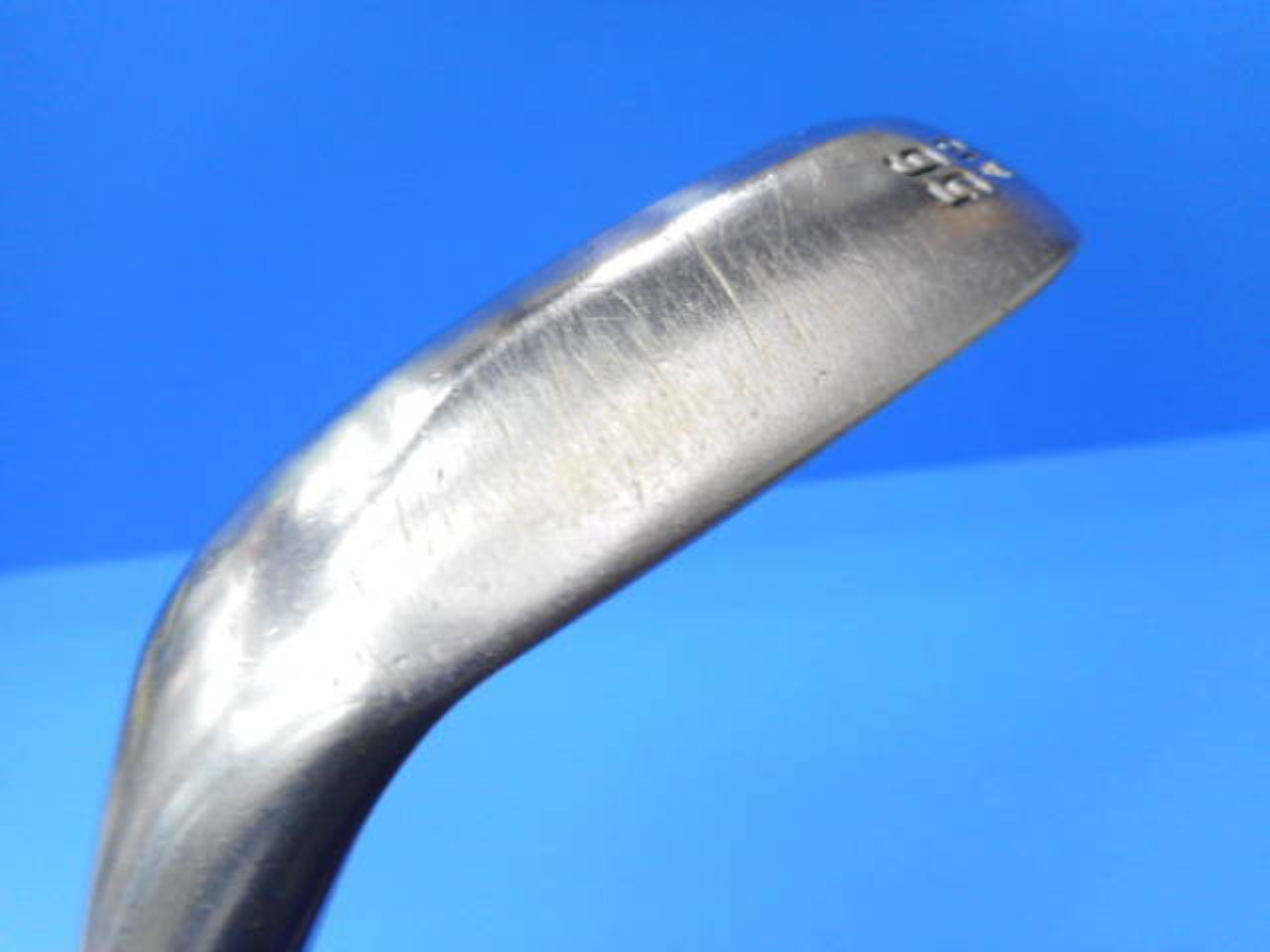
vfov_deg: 54.9
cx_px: 635
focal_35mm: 25
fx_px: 917
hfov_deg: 69.4
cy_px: 476
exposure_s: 1/30
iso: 110
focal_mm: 4.5
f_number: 3.7
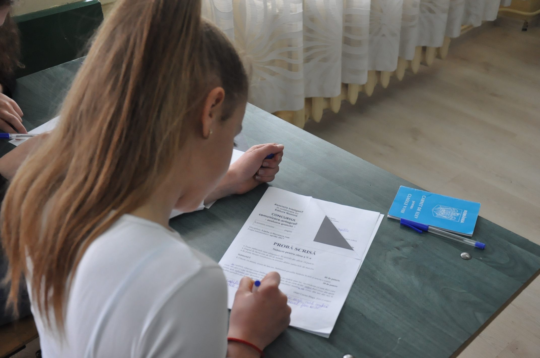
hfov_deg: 43.7
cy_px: 179
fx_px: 674
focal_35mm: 45
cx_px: 270
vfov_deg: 29.8
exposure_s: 1/320
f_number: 4.2
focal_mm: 30
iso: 1600
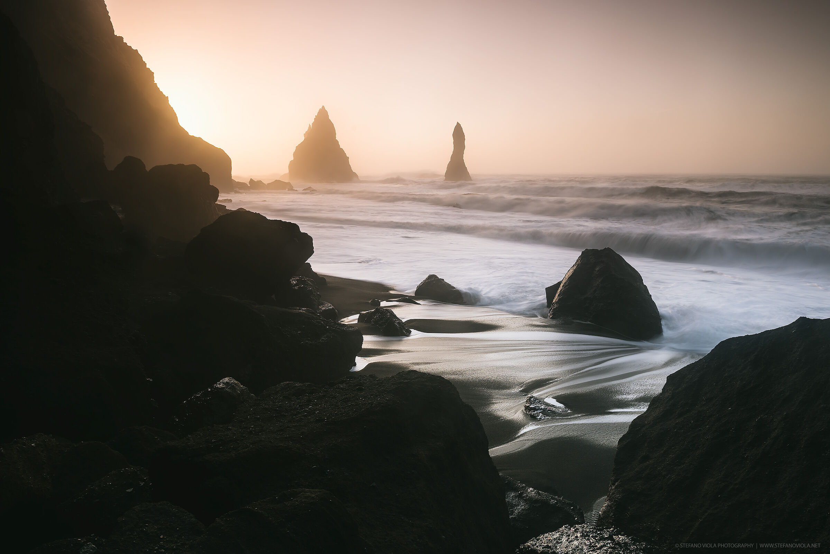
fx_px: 554
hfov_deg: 73.7
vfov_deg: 53.2
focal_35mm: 24
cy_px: 277
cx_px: 415
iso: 31
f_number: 11
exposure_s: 1
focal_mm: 24
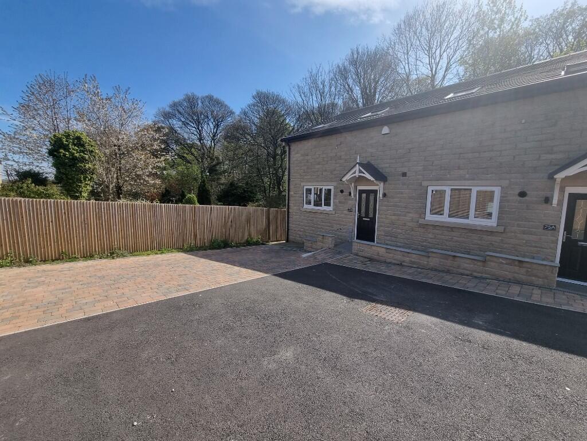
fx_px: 220
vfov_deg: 89.9
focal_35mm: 13
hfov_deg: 106.2
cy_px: 220
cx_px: 294
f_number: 2.2
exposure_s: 1/1456
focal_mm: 2.2
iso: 50
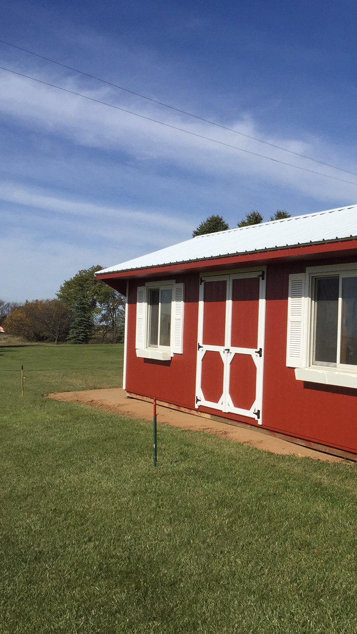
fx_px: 723
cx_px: 342
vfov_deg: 47.3
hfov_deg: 26.5
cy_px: 312
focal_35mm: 43
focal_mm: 4.15
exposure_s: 1/3597
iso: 32
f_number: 2.2
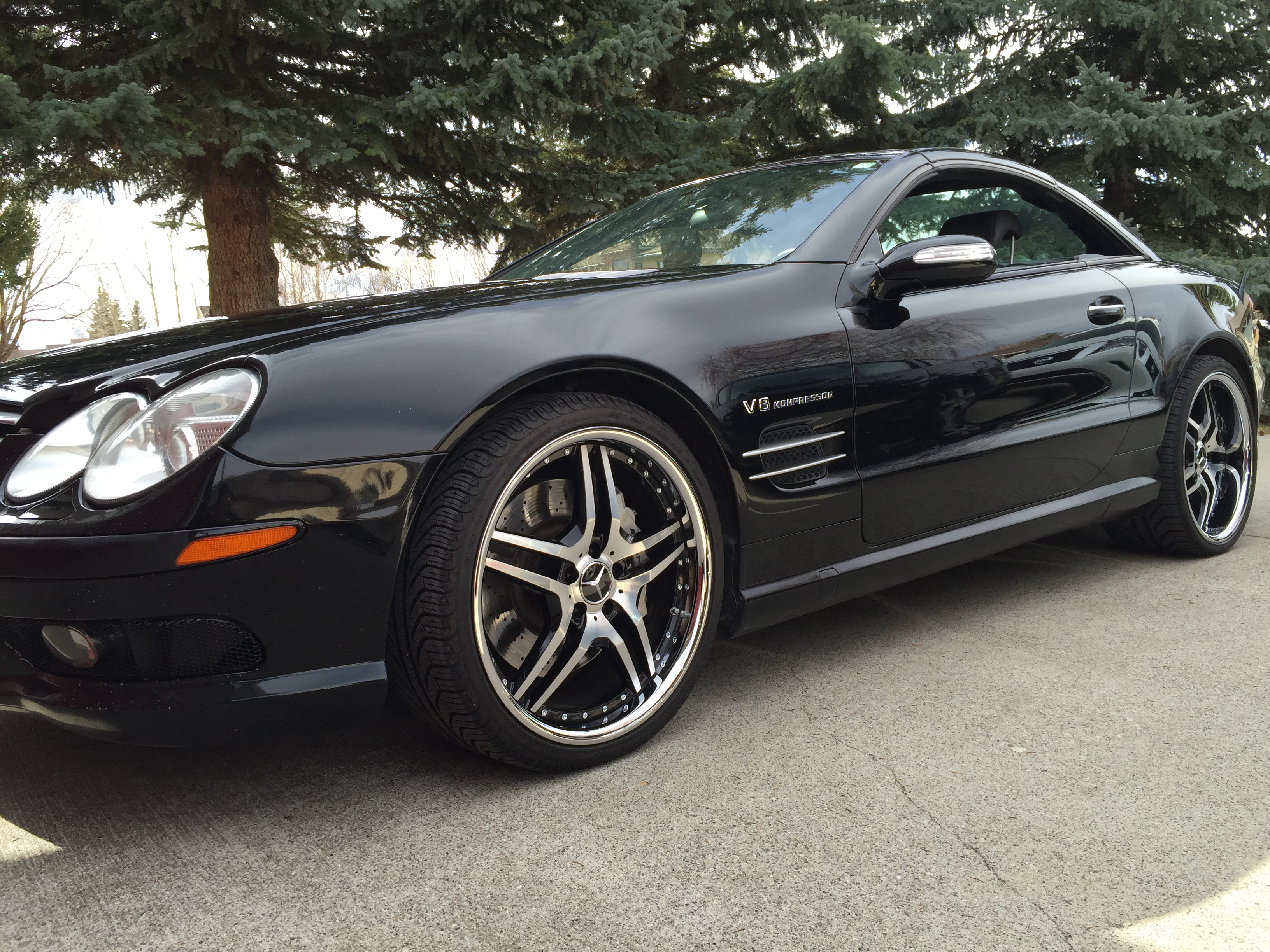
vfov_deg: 48.2
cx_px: 635
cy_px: 476
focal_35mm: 29
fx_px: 1064
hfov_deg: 61.7
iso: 32
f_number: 2.2
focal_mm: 4.15
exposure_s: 1/425
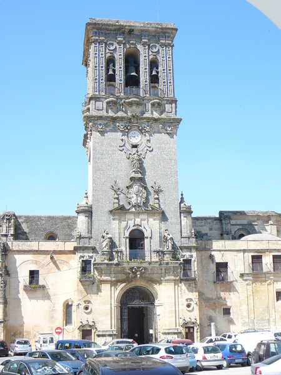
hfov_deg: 29.7
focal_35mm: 49
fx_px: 530
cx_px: 140
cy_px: 188
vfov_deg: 38.9
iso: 80
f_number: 3.4
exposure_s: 1/640
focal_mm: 7.3
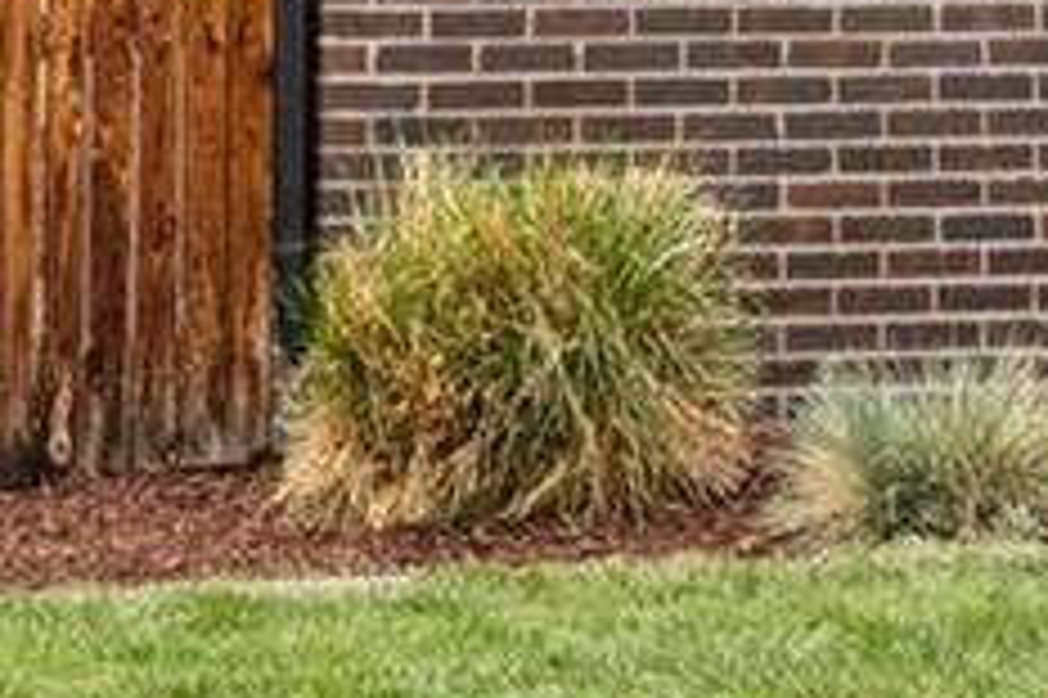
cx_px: 2303
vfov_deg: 3.8
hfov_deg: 5.7
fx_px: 10181
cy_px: -1306
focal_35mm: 350
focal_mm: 51
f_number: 8
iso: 400
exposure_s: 1/400
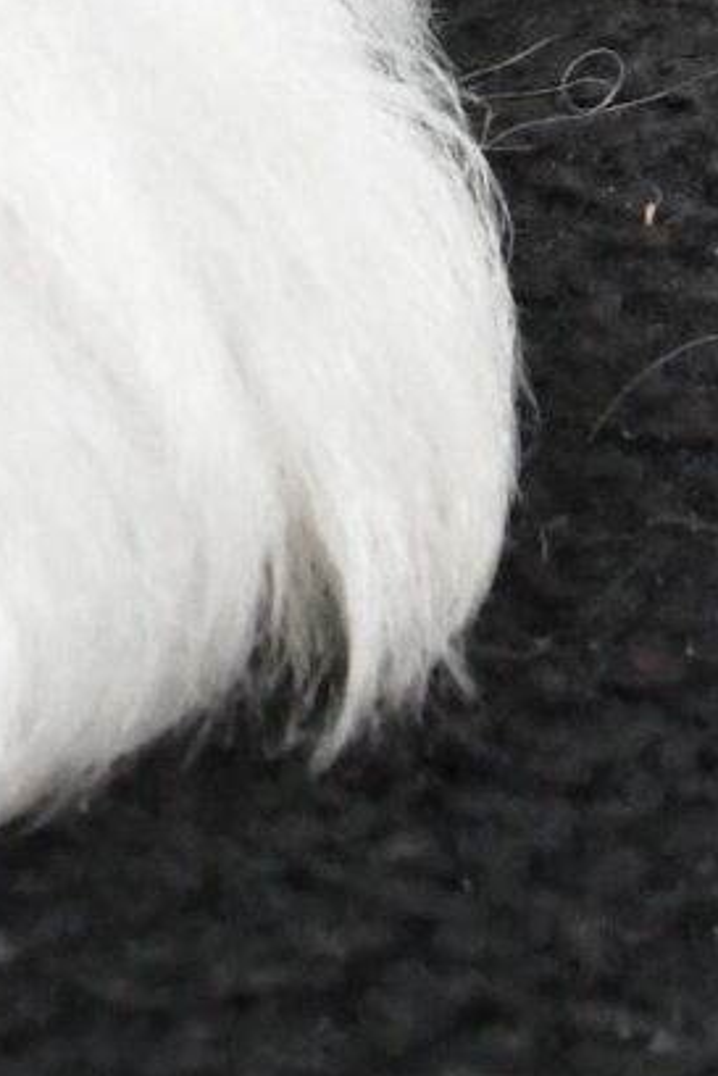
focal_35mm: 263
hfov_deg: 5.2
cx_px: -104
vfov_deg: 7.0
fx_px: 7861
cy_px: -2262
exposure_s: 1/500
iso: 6400
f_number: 11
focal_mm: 28
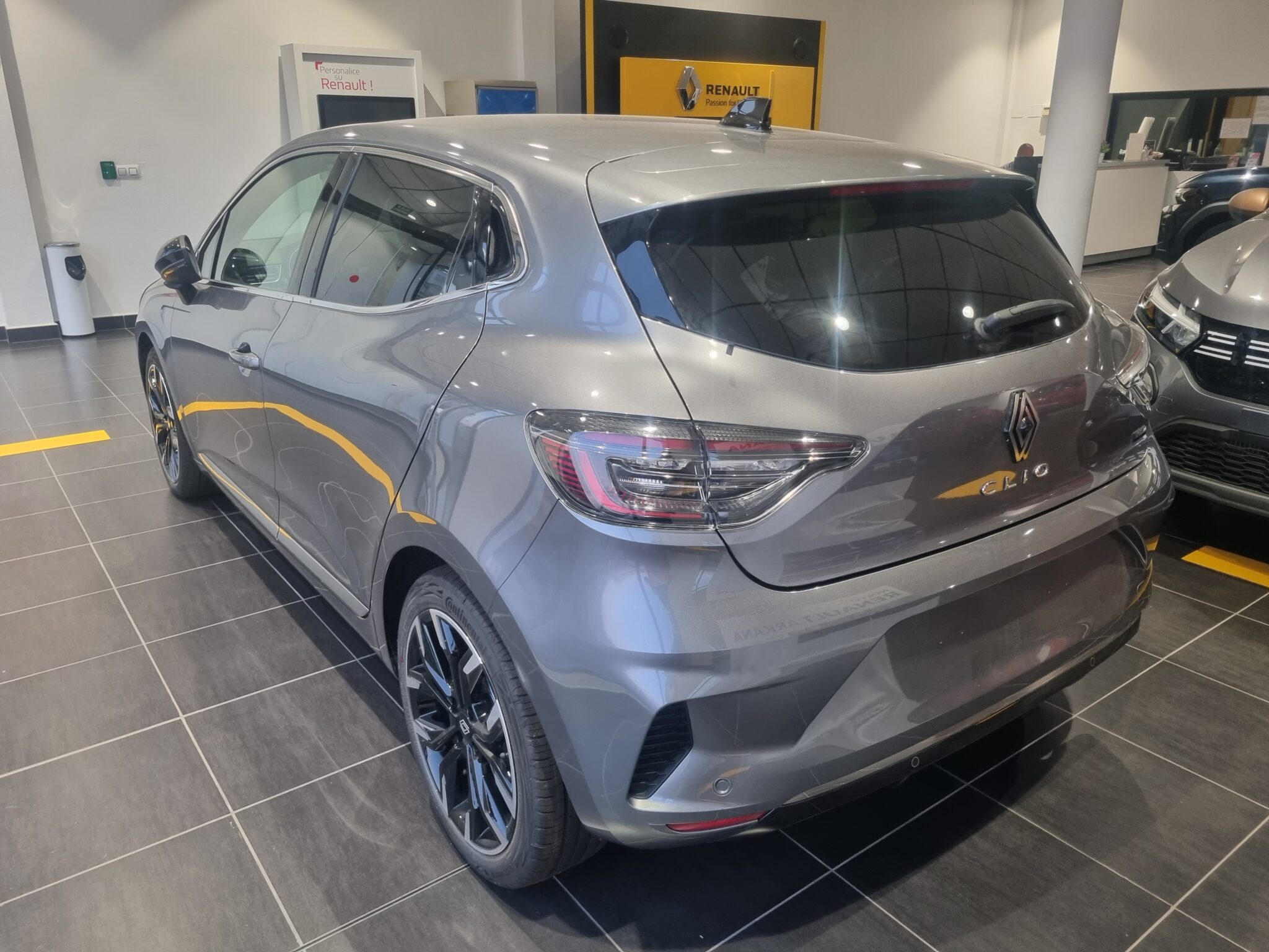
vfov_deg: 53.1
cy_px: 476
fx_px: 953
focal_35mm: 26
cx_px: 634
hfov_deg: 67.3
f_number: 1.8
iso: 250
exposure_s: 1/100
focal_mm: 5.4
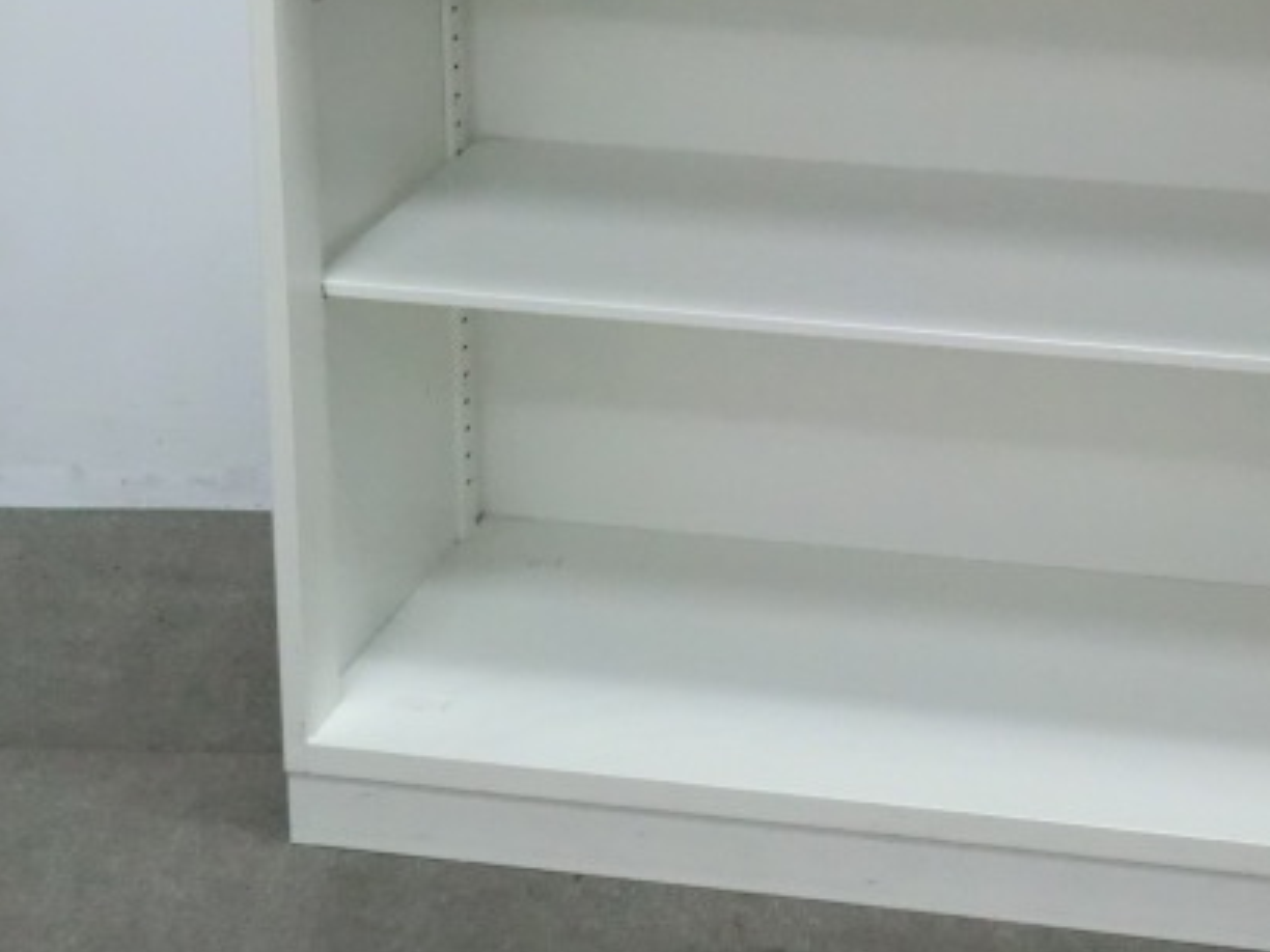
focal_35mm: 102
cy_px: 330
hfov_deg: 19.1
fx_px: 3742
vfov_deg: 14.5
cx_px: 943
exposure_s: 1/50
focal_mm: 11.7
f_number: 5.3
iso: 800
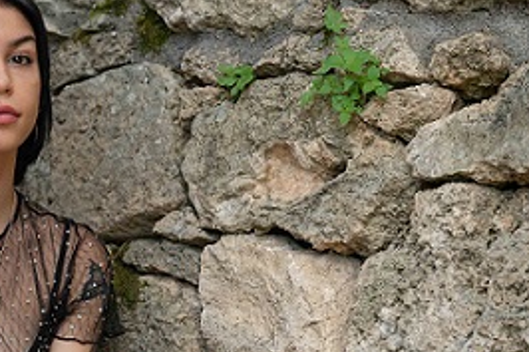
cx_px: 19
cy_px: 230
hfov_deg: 7.4
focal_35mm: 277
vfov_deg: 5.0
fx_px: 4068
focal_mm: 135
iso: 400
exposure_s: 1/80
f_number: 2.8
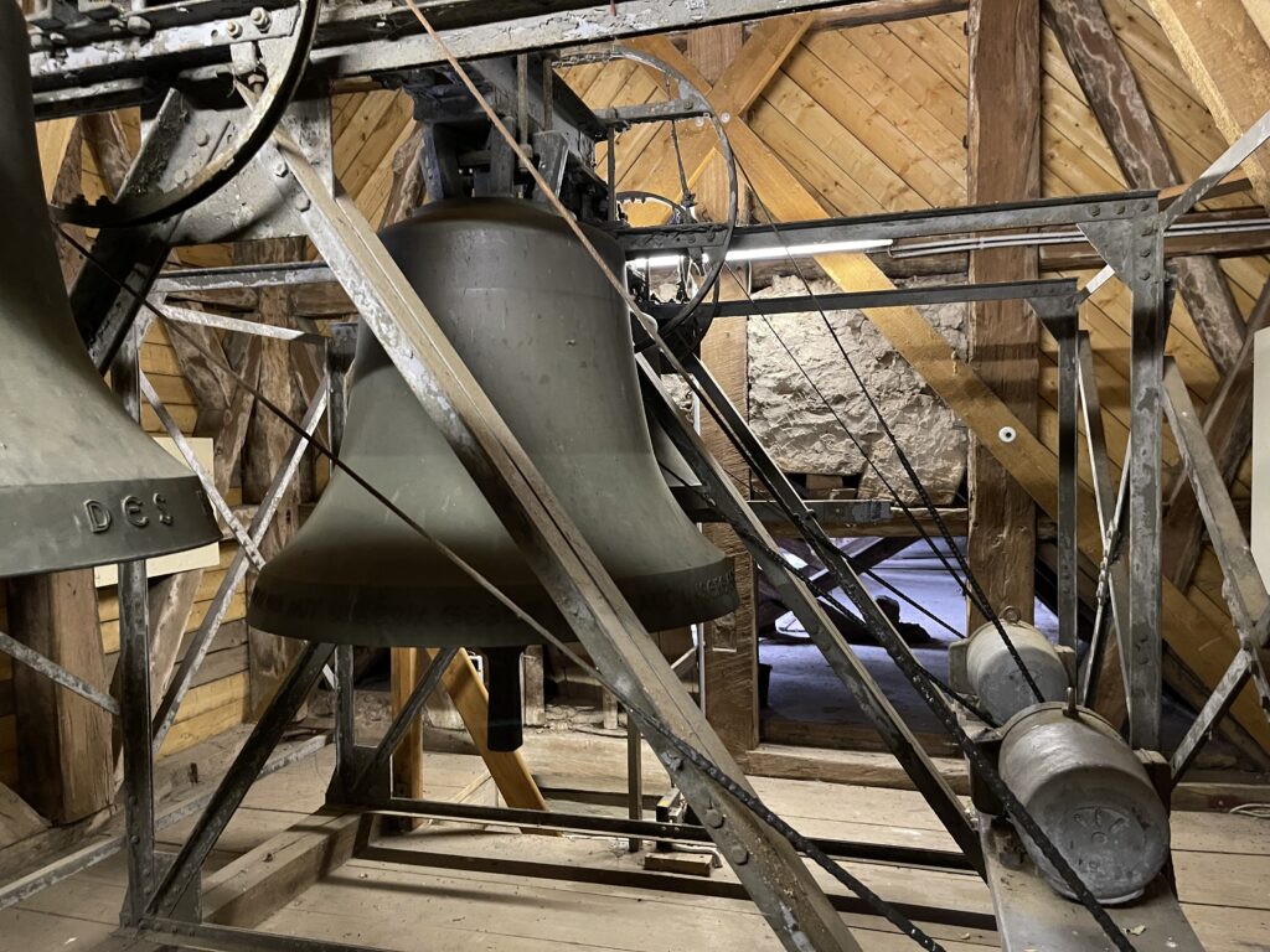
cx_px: 635
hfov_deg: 69.4
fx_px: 917
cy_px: 476
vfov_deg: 54.9
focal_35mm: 25
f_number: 1.6
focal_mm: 5.1
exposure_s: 1/25
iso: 640
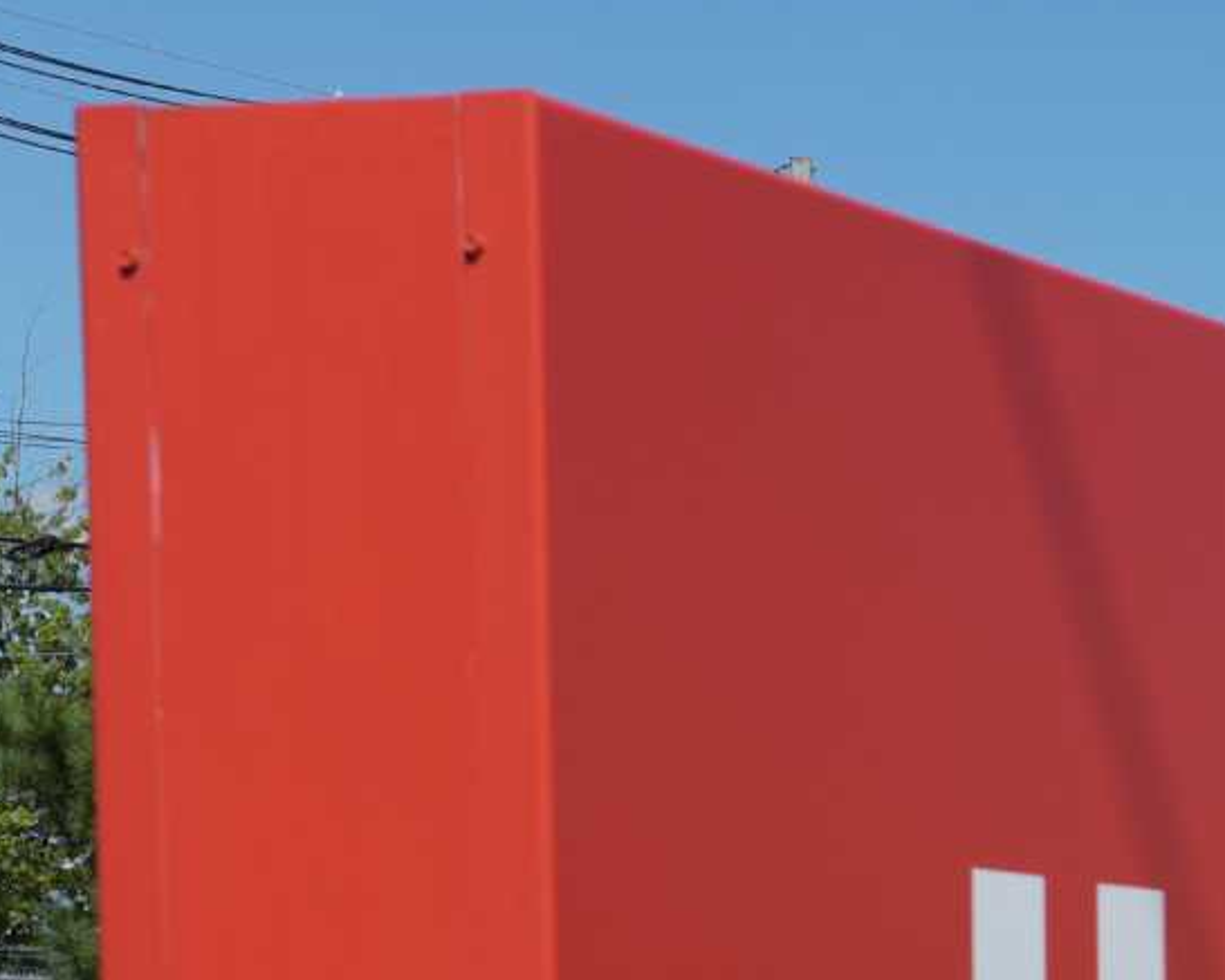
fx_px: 6382
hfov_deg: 10.4
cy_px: 1439
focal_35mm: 176
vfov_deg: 8.6
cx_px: 2174
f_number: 10
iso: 125
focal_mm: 50
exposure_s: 1/500
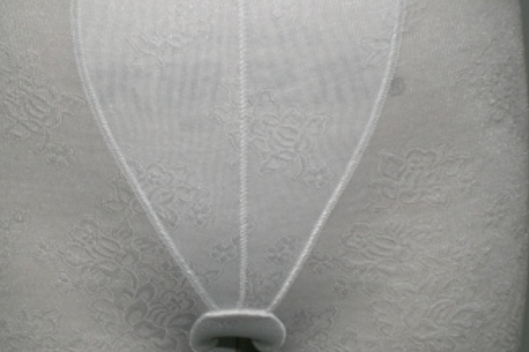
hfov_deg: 23.3
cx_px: 204
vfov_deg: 15.7
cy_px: 180
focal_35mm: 87
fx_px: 1278
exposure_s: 1/60
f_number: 3.1
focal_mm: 6.3
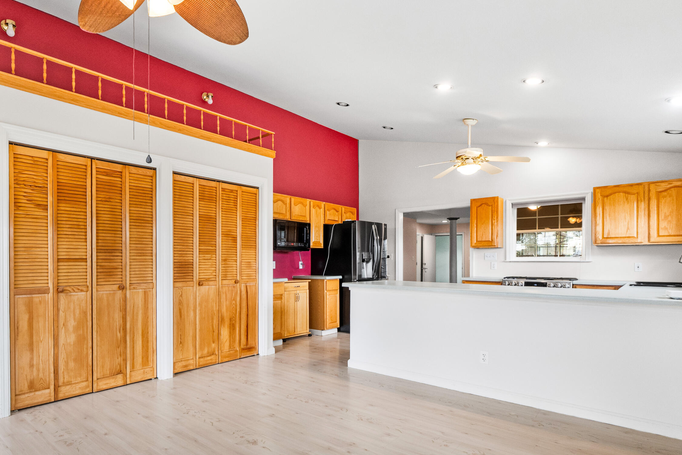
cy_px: 267
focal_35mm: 20
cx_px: 278
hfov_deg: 83.1
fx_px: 379
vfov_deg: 61.5
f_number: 6.3
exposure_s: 1/13
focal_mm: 10
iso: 400
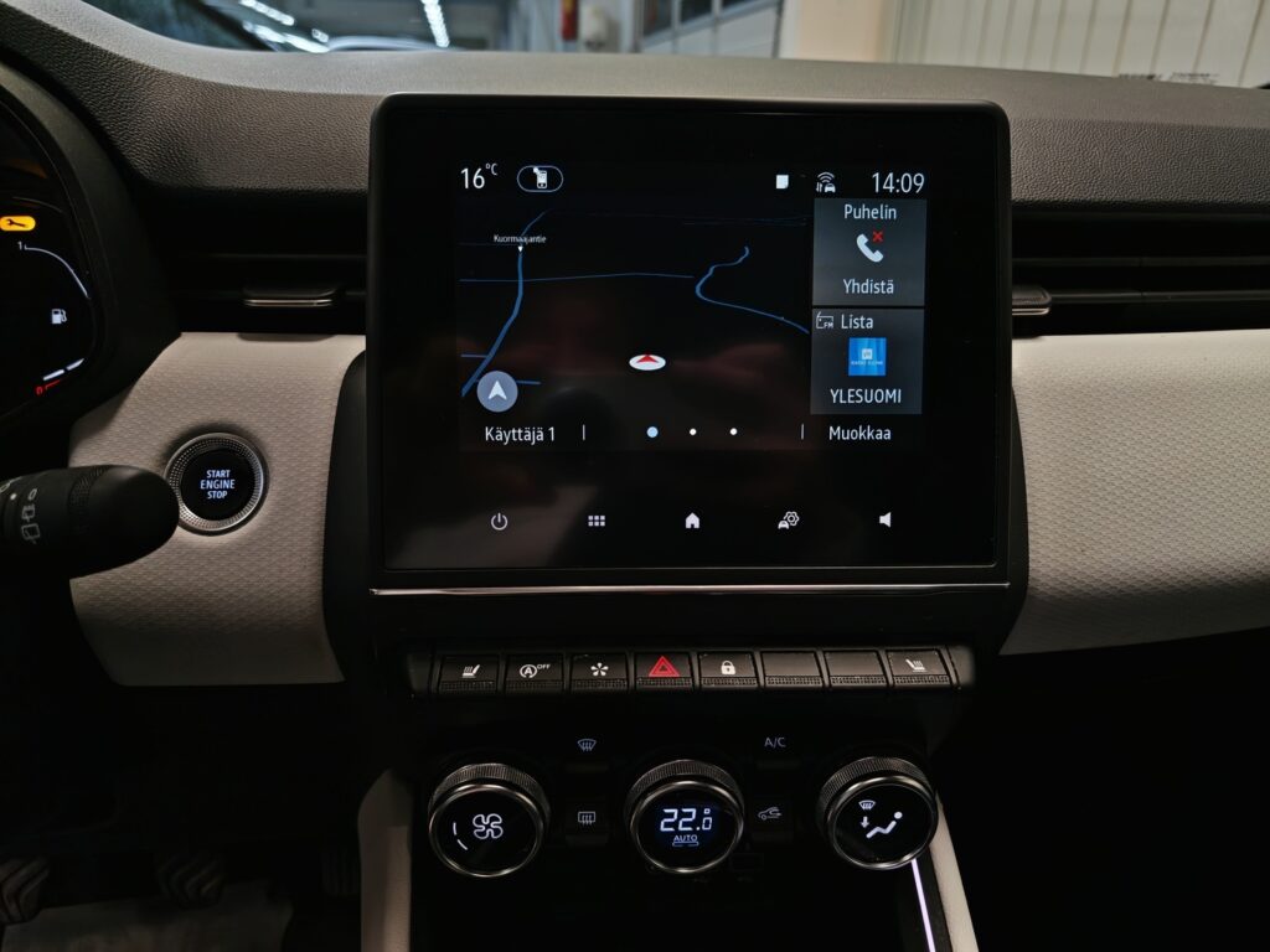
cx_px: 635
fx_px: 844
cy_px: 476
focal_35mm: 23
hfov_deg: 73.9
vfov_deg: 58.9
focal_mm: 5.4
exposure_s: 1/100
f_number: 1.6
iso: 64
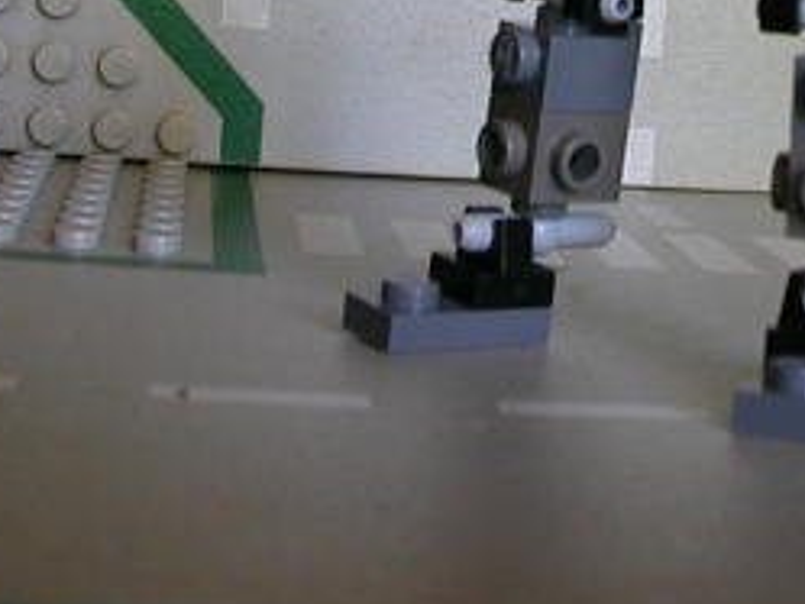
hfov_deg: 20.2
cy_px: -136
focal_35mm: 95
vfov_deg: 15.0
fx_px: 2210
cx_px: 727
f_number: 2.7
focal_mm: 5.6
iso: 100
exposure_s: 1/9.6
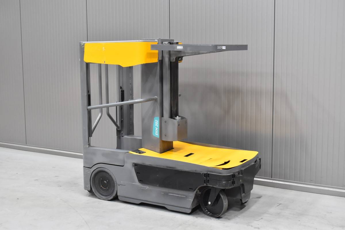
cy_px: 115
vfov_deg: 28.1
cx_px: 172
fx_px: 460
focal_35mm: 48
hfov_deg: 41.1
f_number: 5.6
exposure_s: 1/30
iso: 1600
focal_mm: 32
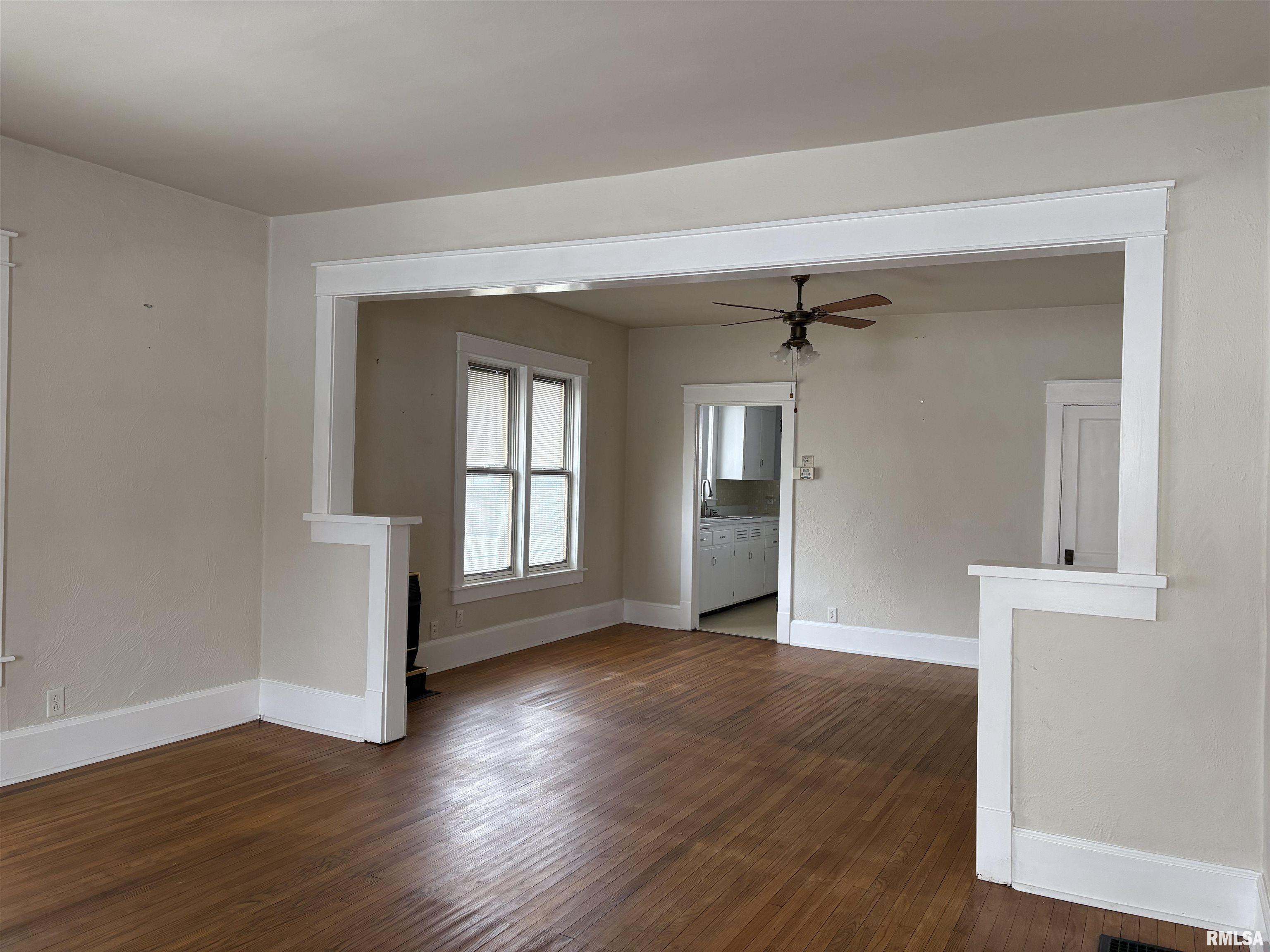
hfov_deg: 67.3
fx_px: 954
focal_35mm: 26
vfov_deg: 53.1
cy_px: 476
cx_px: 635
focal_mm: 5.96
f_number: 1.6
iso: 125
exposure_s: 1/125
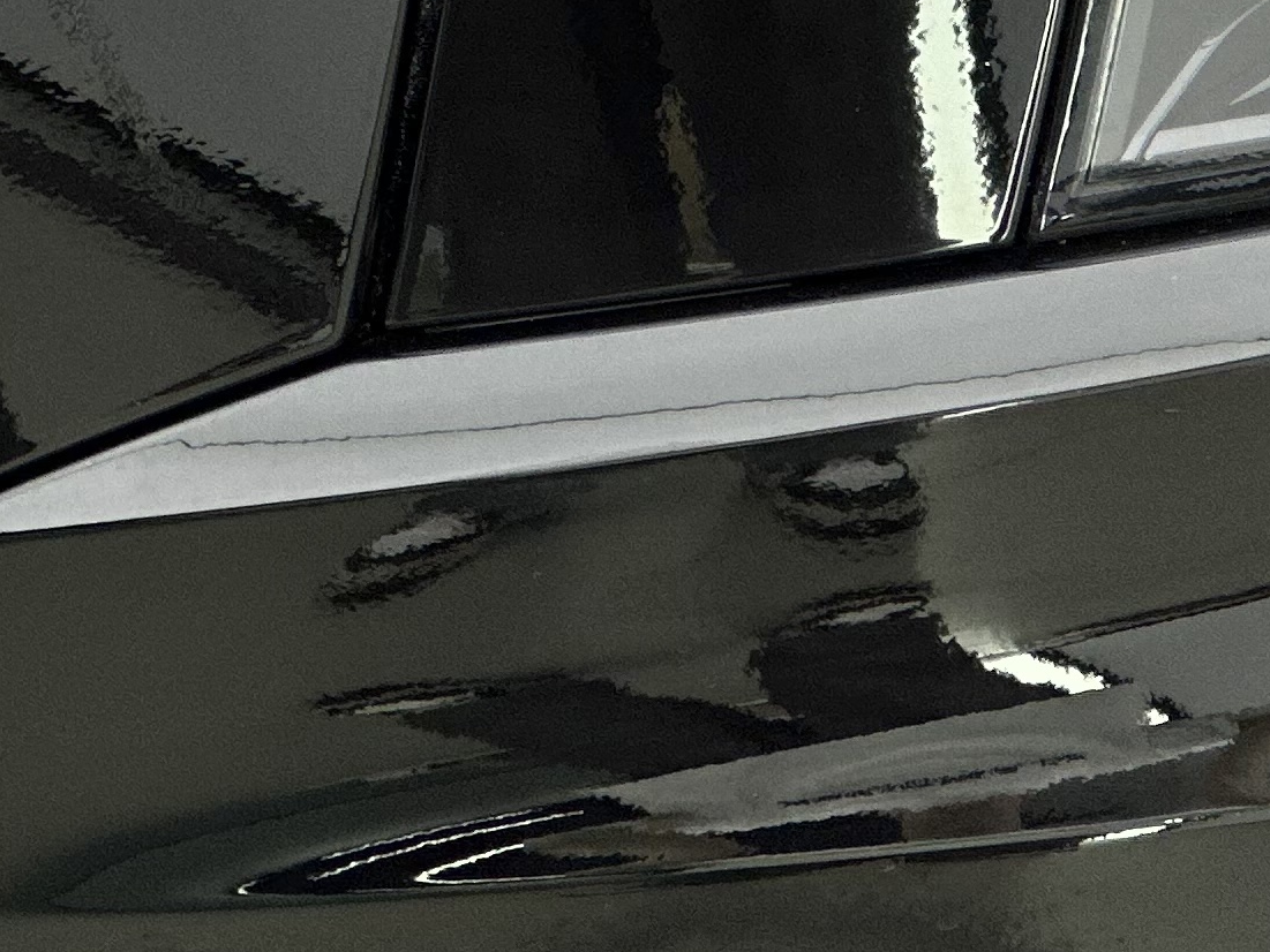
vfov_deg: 5.2
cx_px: 1193
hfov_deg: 7.0
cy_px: -536
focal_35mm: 282
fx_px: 10347
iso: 100
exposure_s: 1/100
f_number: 2.8
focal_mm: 9
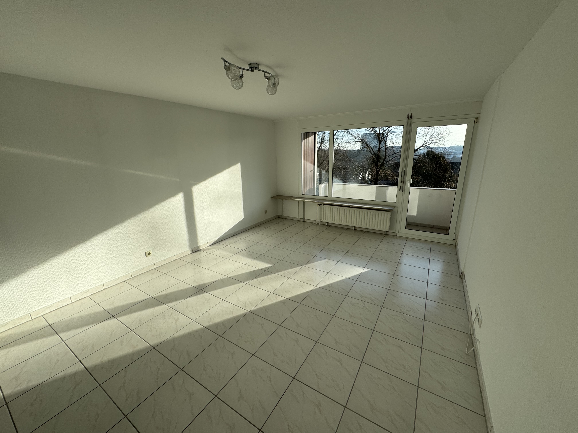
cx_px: 289
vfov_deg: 85.7
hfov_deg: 102.1
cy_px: 216
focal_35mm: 14
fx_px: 234
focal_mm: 2.22
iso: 40
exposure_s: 1/831
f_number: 2.2
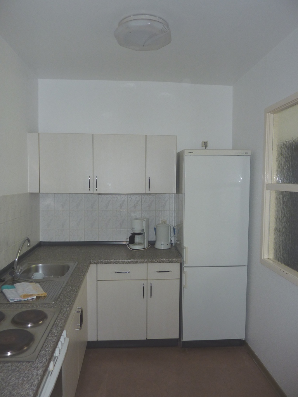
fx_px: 287
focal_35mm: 25
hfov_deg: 54.9
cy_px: 198
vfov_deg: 69.4
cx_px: 149
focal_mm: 4.1
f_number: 3.3
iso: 100
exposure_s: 1/30
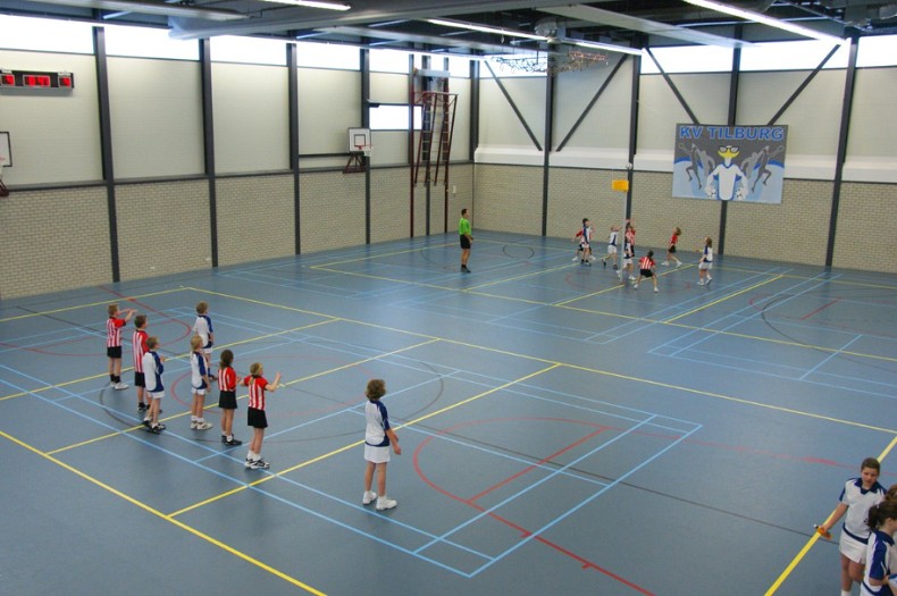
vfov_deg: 39.9
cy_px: 298
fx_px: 821
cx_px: 448
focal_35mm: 33
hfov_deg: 57.3
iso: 800
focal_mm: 22
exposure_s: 1/100
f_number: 5.6
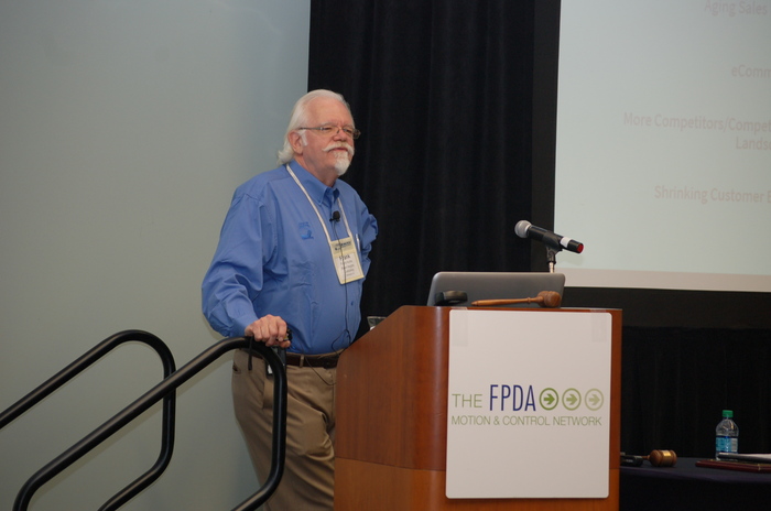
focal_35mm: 128
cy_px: 256
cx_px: 386
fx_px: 2726
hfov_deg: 16.1
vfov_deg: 10.7
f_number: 4.5
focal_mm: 85
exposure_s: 1/60
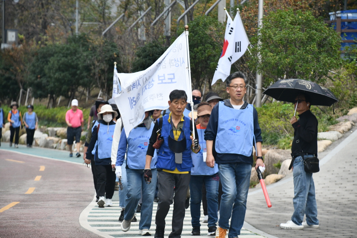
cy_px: 119
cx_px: 178
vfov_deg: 7.3
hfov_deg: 11.0
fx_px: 1854
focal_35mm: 187
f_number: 6
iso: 1000
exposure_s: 1/500
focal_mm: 125
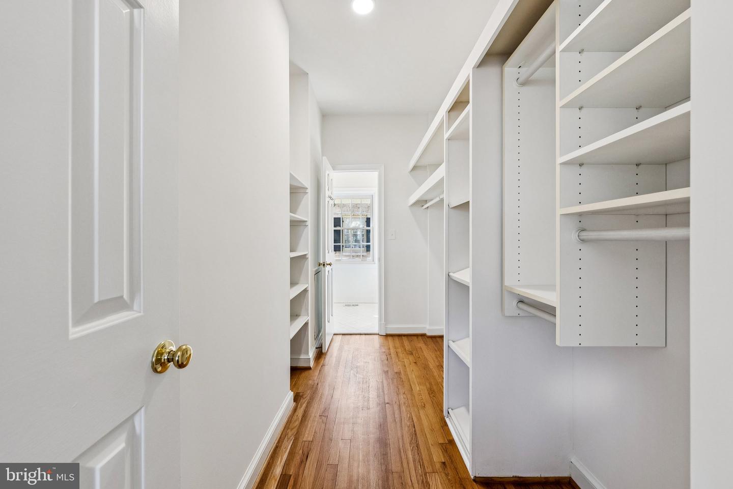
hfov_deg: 108.3
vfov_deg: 85.5
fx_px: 265
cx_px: 366
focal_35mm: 13
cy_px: 244
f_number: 7.1
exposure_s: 1/50
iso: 640
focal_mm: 13
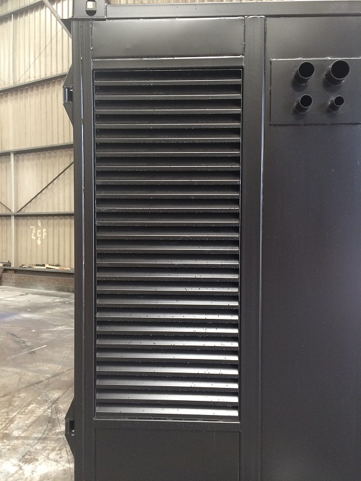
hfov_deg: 48.2
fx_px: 403
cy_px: 240
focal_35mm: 29
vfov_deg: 61.7
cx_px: 180
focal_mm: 4.15
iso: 160
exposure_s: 1/33
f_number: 2.2
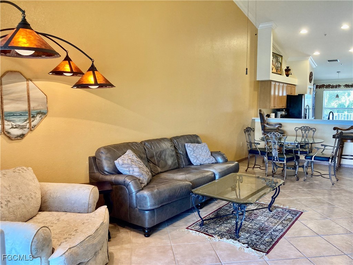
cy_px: 132
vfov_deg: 49.7
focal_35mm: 28
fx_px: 286
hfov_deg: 63.4
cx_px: 176
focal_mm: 3.99
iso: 250
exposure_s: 1/60
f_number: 1.8
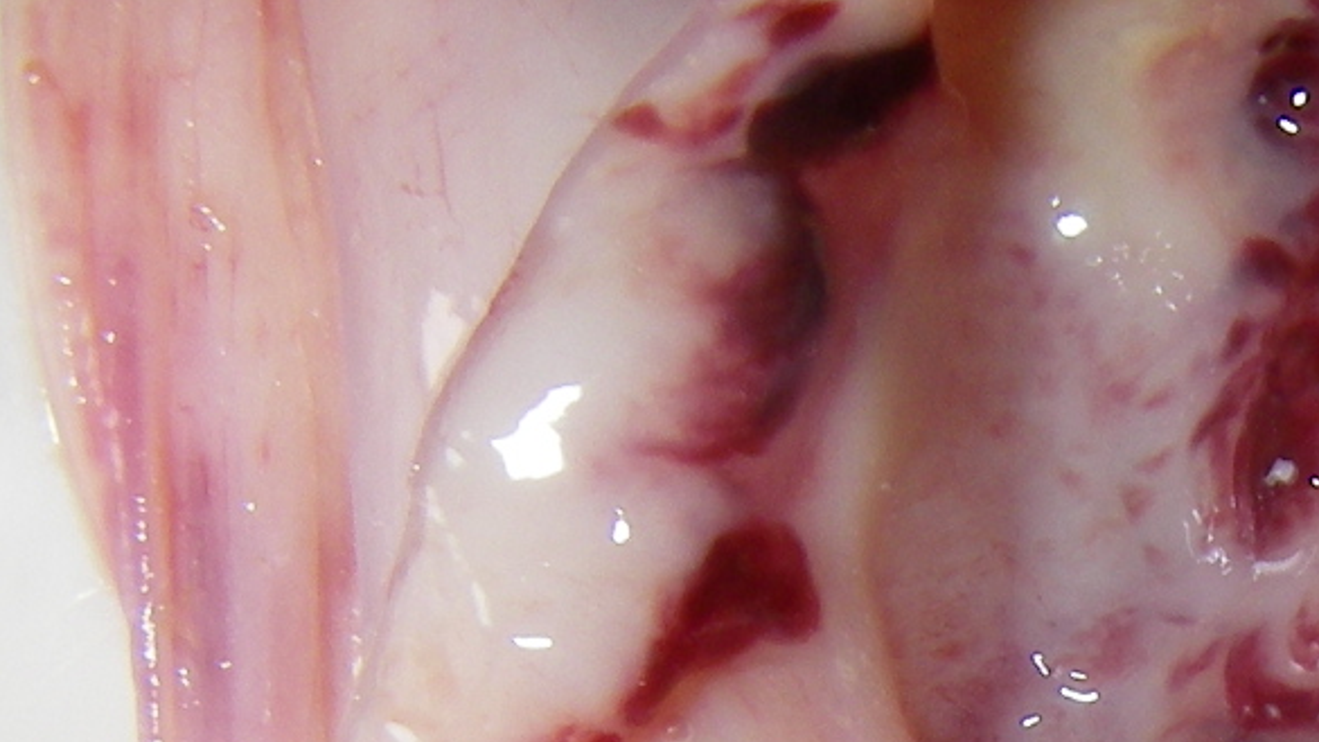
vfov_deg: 8.2
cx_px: 1513
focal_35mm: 145
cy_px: 1080
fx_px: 5071
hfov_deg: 14.4
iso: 64
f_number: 6.6
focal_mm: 6.3
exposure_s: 1/50
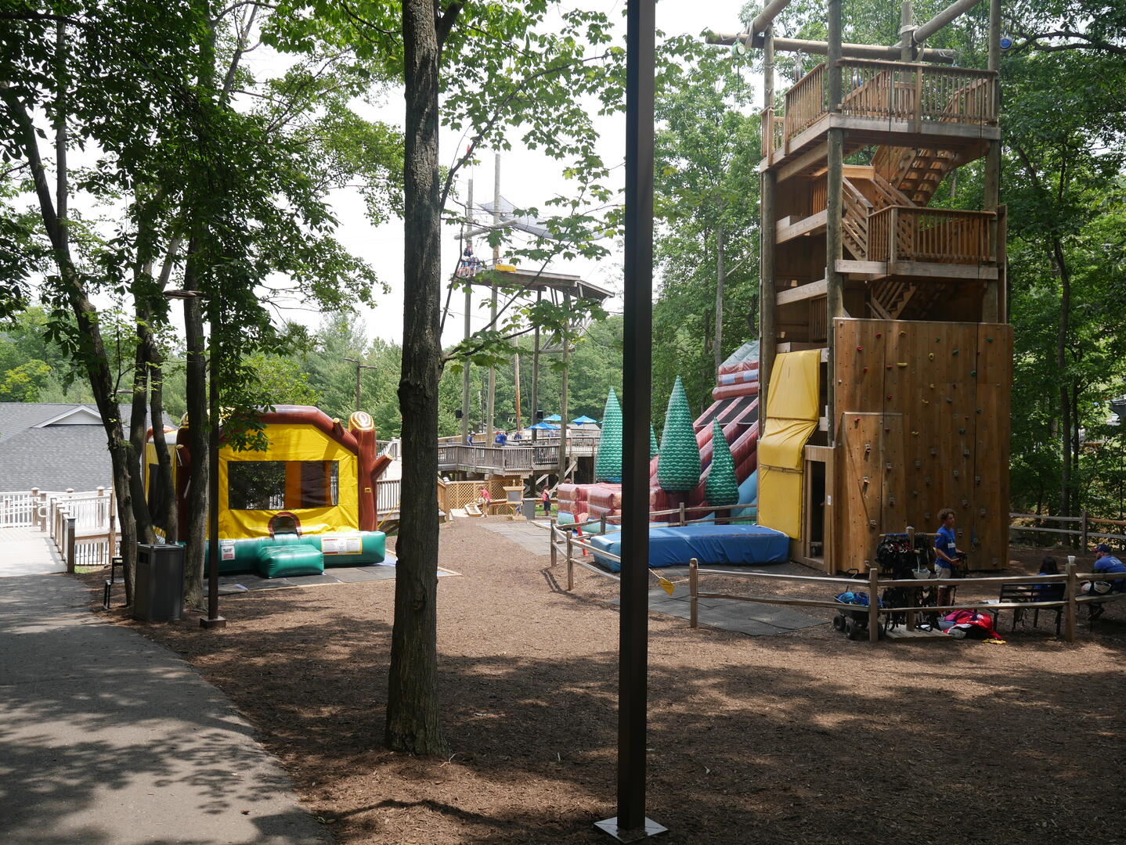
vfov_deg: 49.8
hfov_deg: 63.4
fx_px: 911
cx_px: 563
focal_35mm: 28
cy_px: 422
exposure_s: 1/320
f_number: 6.3
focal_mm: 14
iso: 200
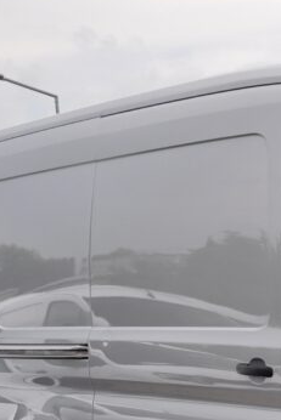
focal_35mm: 124
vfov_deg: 16.4
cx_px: 519
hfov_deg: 10.4
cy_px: 357
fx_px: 1450
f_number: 8
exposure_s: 1/250
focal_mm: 28
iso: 500
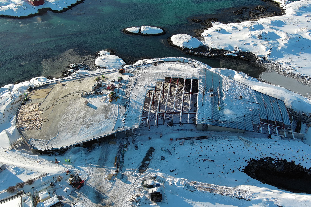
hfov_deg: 55.7
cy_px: 118
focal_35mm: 34
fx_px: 294
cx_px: 172
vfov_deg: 38.8
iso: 100
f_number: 2.8
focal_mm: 10.57
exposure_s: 1/214
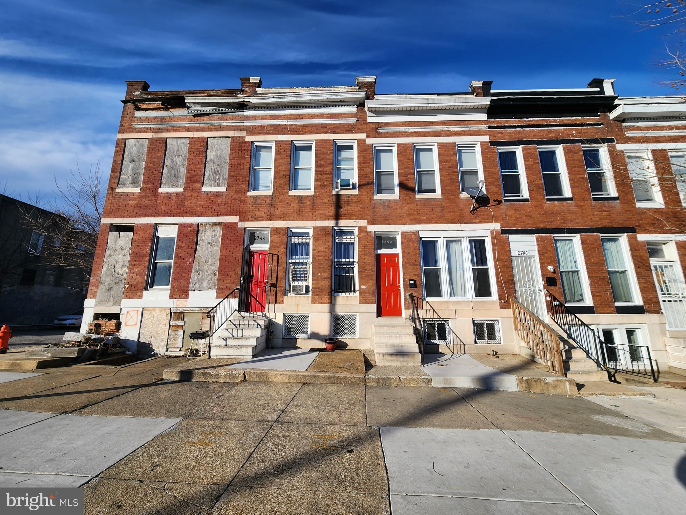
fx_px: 258
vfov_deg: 89.9
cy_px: 258
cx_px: 343
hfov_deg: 106.2
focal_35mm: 13
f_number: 2.2
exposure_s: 1/2339
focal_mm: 2.2
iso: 50
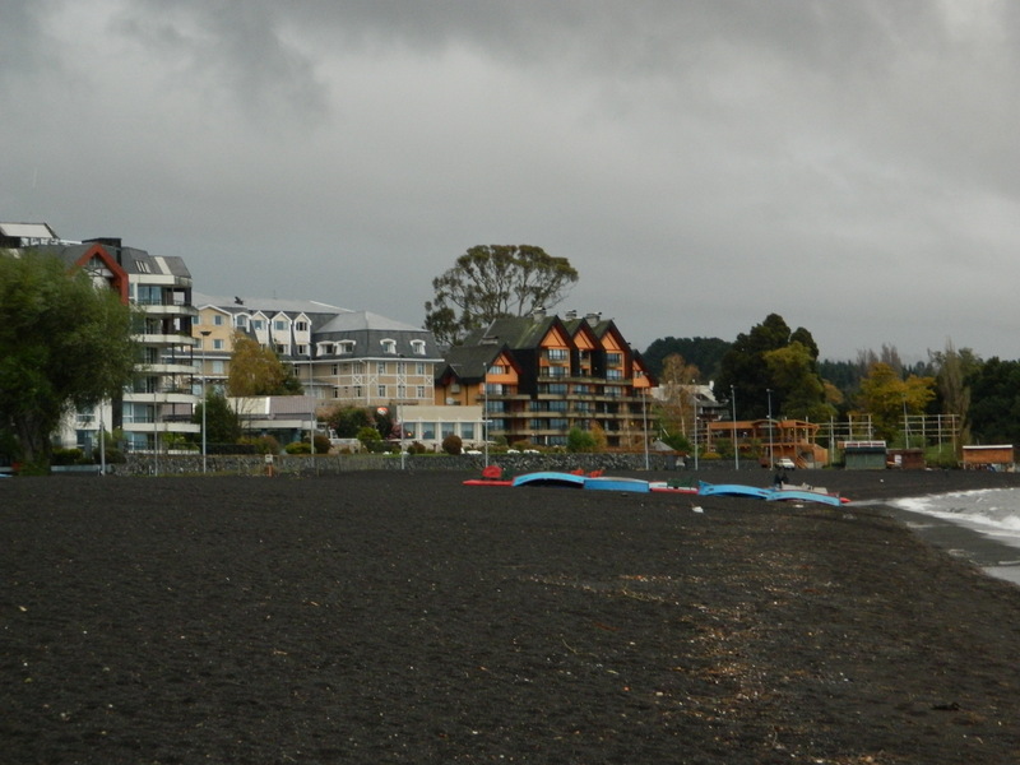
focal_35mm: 103
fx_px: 3035
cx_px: 510
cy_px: 382
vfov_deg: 14.4
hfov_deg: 19.1
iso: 360
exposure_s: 1/30
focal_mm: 18.6
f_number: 4.5
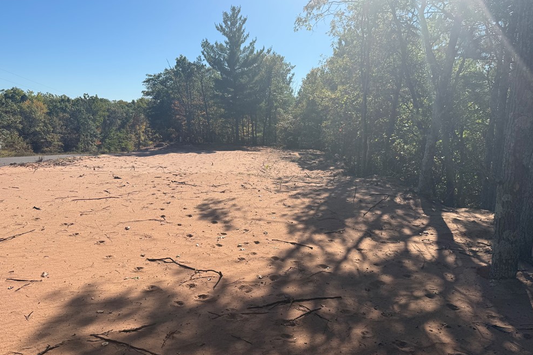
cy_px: 186
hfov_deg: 69.4
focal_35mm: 26
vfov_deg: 49.5
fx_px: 385
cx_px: 259
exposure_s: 1/4405
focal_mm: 6.76
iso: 80
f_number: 1.78
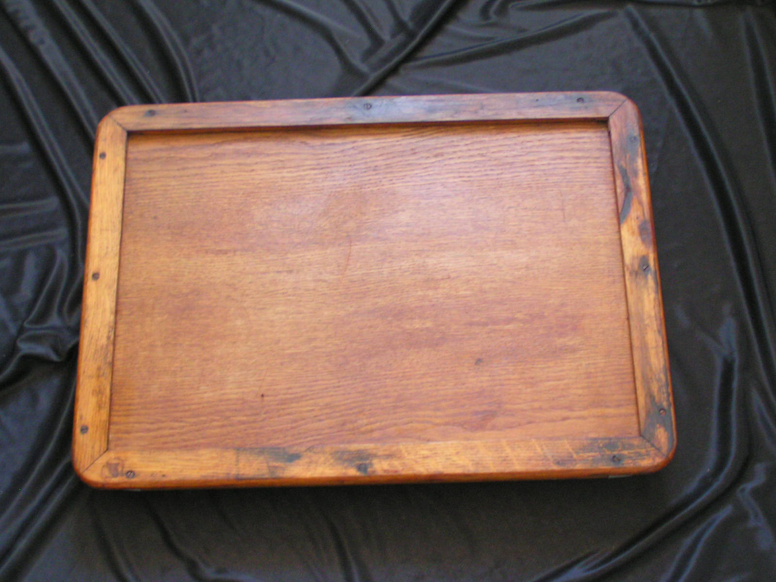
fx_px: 1412
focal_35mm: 63
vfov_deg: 23.3
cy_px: 291
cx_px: 388
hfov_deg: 30.7
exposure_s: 1/10
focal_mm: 9.7
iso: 200
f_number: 3.2
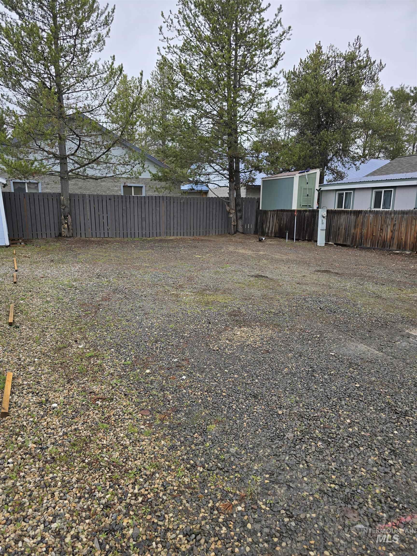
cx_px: 208
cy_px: 278
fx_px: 369
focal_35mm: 23
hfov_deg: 58.9
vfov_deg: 73.9
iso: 12
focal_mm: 6.3
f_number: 1.7
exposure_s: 1/180
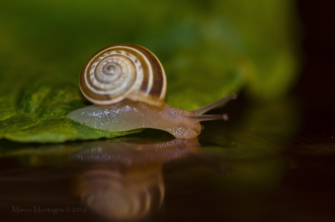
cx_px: 168
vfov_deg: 10.1
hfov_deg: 15.2
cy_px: 111
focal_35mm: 135
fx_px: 1254
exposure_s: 1/60
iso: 640
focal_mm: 90
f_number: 4.5
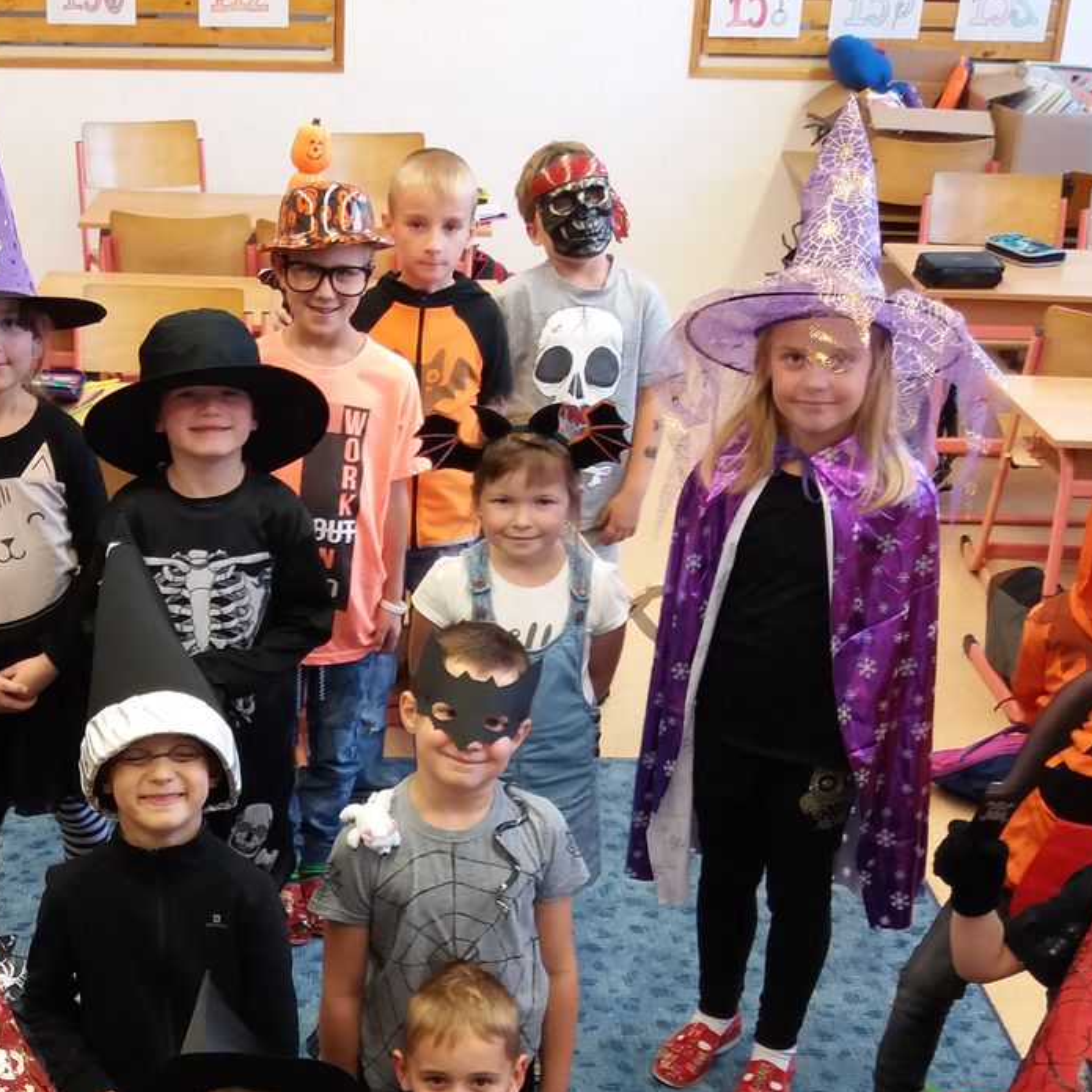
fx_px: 2034
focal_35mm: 57
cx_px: 281
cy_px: 910
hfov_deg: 29.6
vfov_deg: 29.2
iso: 100
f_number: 1.9
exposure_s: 1/33
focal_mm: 3.7
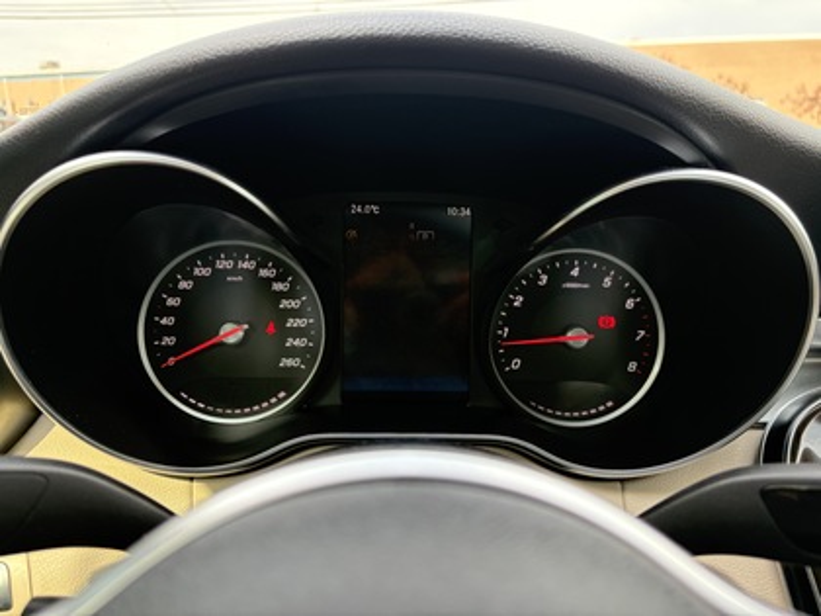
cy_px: 308
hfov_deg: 67.3
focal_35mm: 26
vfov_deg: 53.1
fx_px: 617
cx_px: 410
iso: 125
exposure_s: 1/211
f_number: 1.6
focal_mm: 5.96
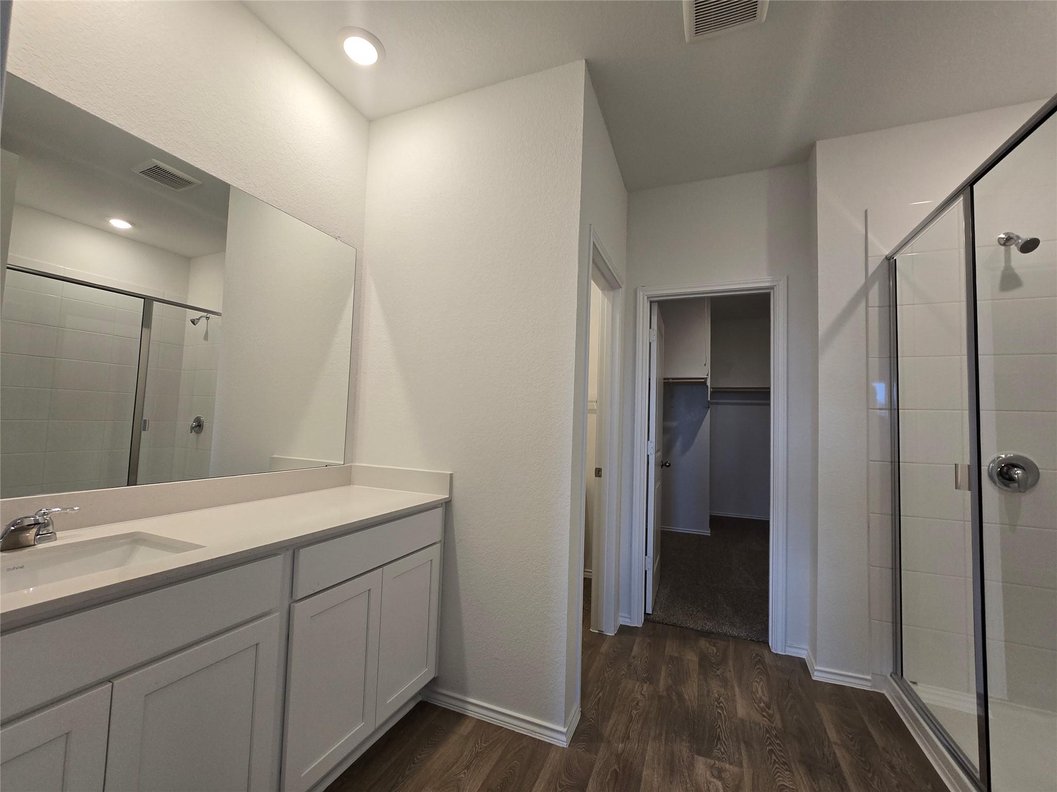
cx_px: 528
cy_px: 396
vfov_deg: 89.9
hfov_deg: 106.2
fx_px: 397
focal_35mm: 13
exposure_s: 1/60
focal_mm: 2.2
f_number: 2.2
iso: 80
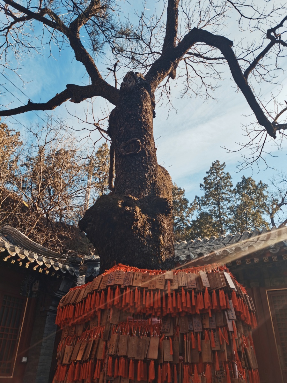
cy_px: 192
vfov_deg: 65.3
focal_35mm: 27
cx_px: 144
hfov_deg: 51.4
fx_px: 298
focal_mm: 5.56
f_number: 1.6
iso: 50
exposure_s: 1/2500
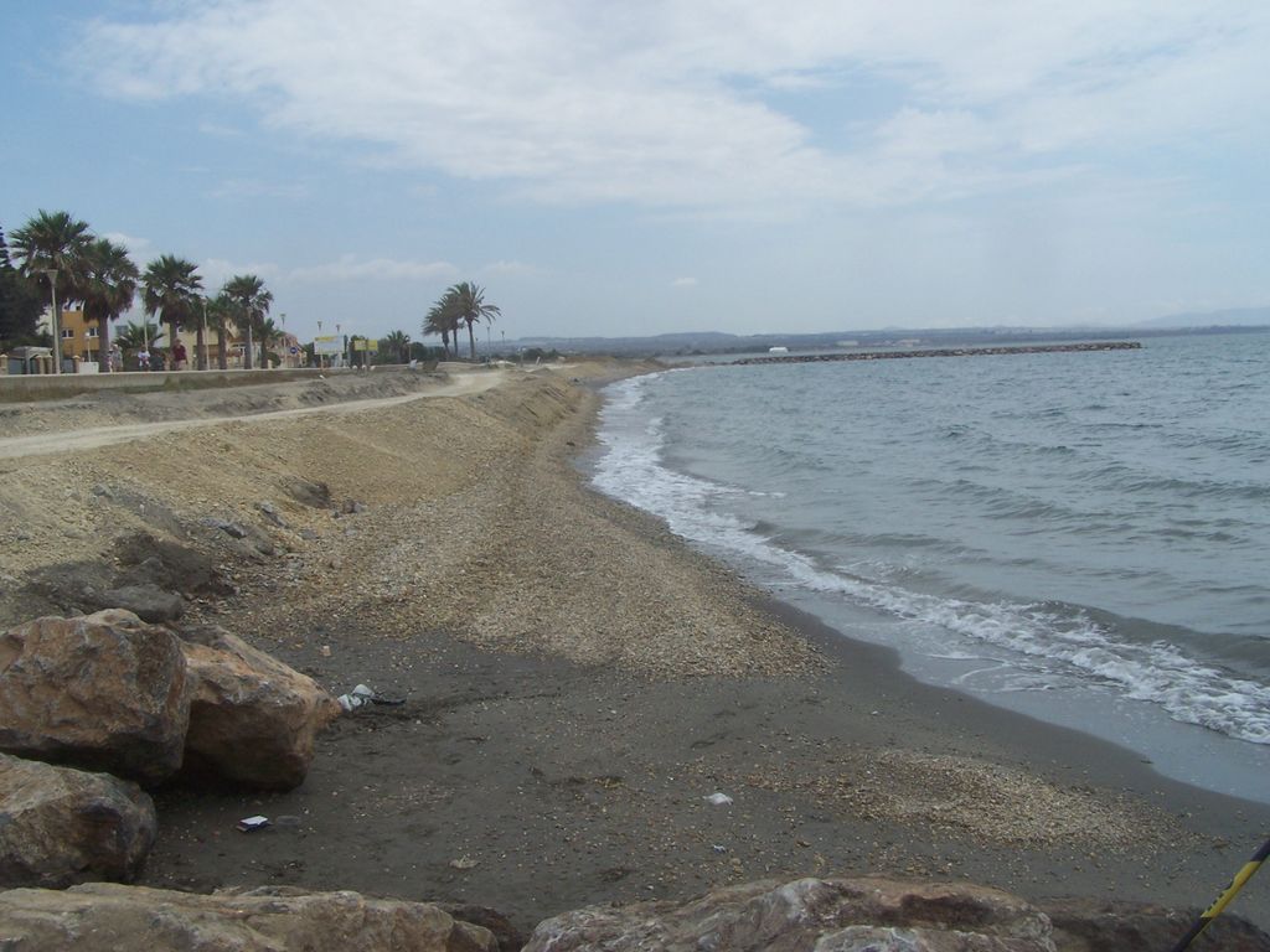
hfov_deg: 49.0
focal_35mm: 38
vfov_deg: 37.7
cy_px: 476
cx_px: 635
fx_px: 1394
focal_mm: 6.3
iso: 80
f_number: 5.6
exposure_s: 1/750
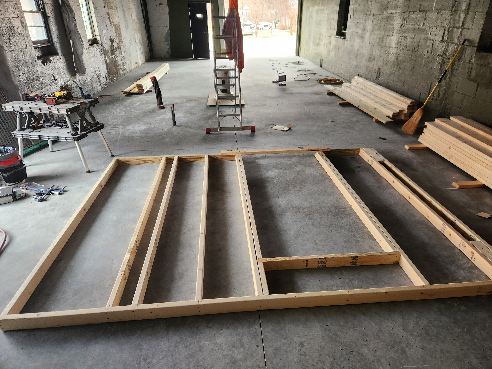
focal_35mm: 23
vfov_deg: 58.9
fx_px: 327
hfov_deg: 73.9
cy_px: 184
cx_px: 246
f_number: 1.8
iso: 200
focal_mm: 5.4
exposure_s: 1/180
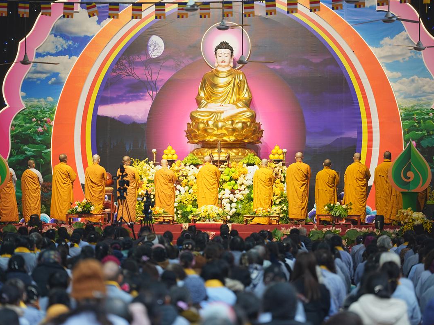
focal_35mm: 170
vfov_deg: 8.7
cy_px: 162
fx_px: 2131
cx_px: 196
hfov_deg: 11.6
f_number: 2.8
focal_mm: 156
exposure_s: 1/100
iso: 500
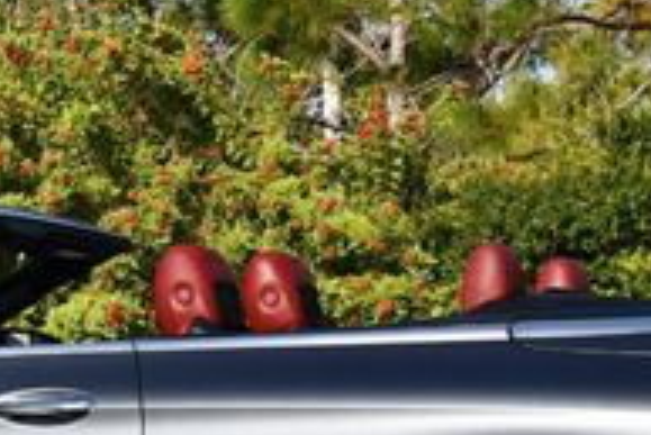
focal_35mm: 192
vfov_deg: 7.2
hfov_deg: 10.7
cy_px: 320
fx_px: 3474
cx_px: 128
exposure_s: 1/320
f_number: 9
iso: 100
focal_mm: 29
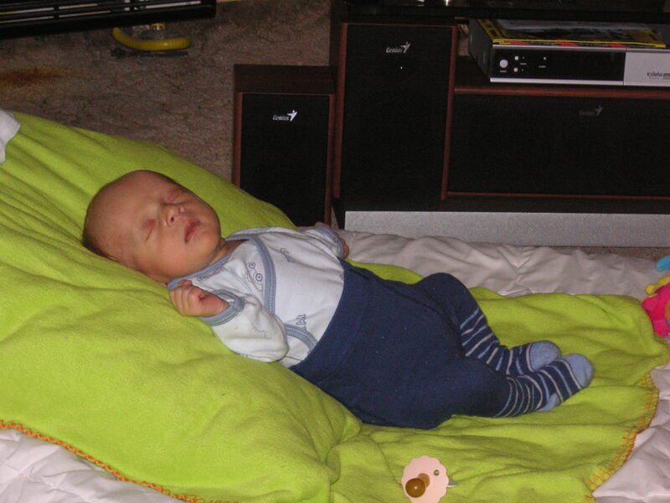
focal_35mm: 105
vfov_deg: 14.1
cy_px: 252
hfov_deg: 18.7
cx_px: 335
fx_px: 2032
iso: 160
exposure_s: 1/105
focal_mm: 17.1
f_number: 5
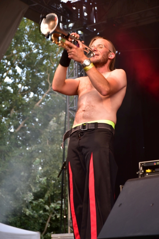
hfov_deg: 14.7
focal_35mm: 93
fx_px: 616
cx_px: 80
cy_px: 120
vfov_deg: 21.9
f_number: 5
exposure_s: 1/60
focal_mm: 62
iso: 320
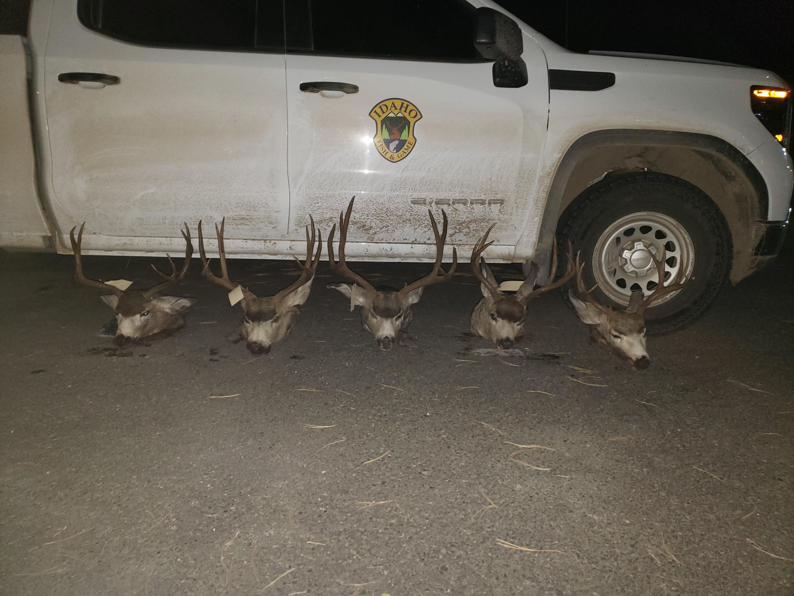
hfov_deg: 67.3
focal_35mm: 26
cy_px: 298
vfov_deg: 53.1
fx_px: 596
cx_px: 397
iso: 160
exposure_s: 1/10
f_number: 1.5
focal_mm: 4.3
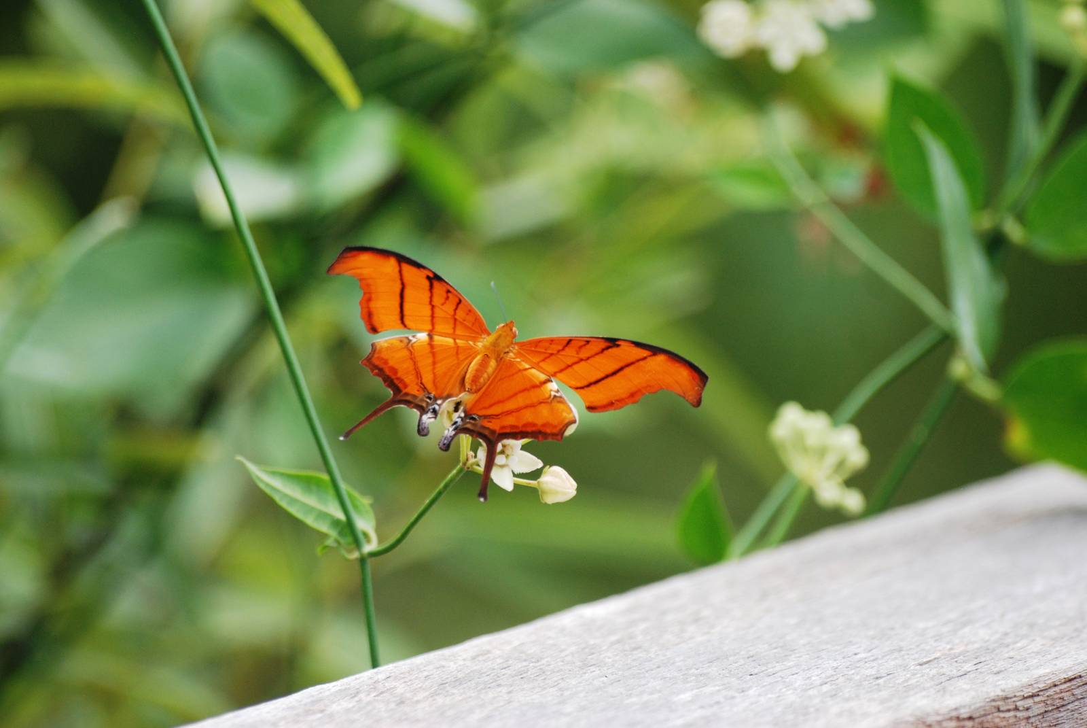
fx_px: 10883
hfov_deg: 5.7
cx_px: 544
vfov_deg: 3.8
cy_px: 364
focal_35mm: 360
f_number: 5.3
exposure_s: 1/250
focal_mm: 240
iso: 400
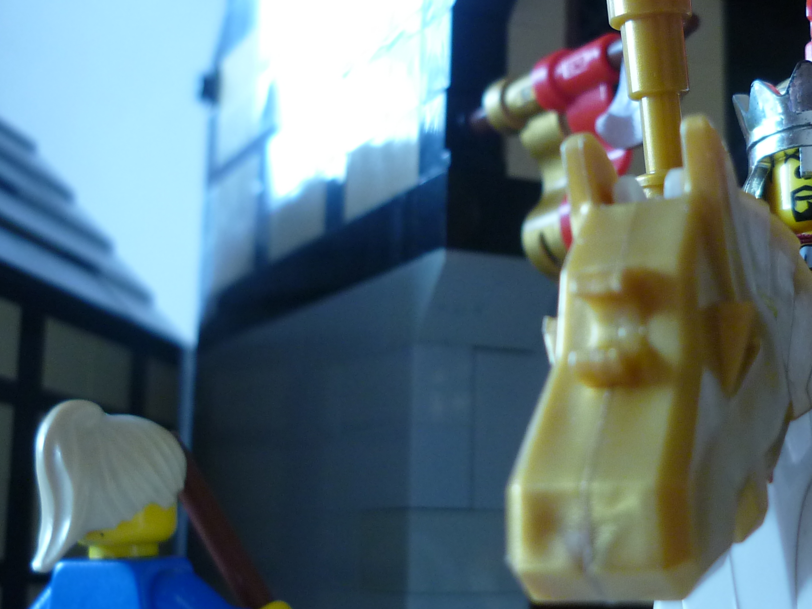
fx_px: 1384
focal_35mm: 59
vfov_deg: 24.8
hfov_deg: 32.4
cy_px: 282
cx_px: 549
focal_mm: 5.5
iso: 200
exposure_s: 1/30
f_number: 2.8
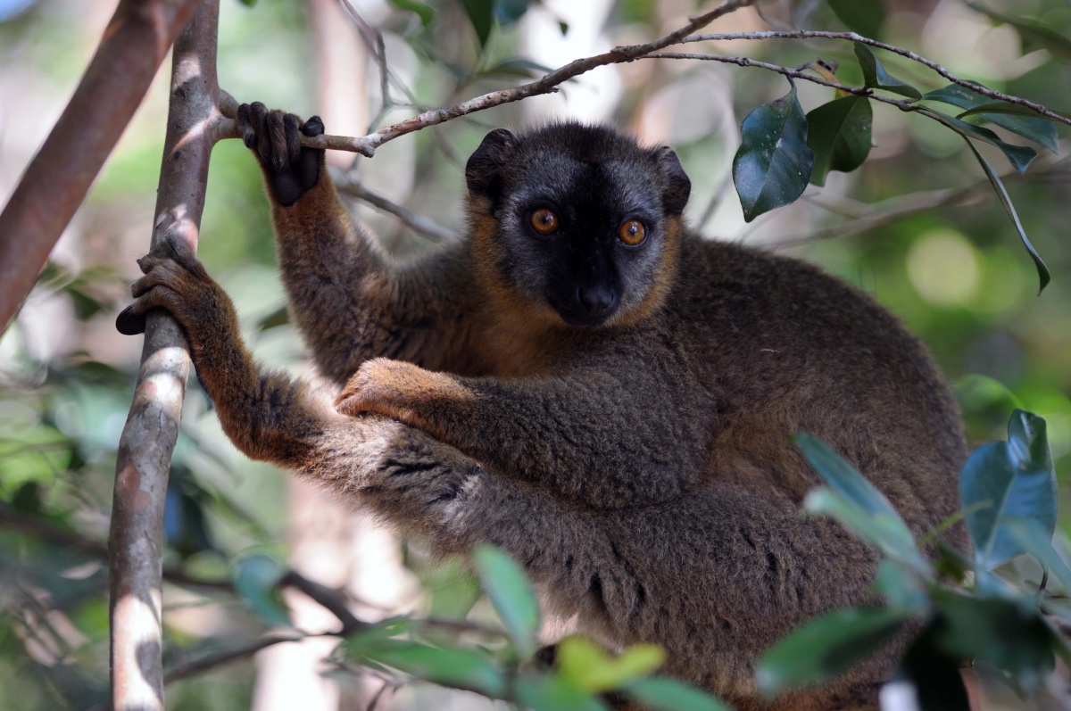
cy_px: 356
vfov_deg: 7.3
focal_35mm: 188
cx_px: 536
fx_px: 5571
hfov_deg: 11.0
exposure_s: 1/125
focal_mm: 125
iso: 200
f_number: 2.8
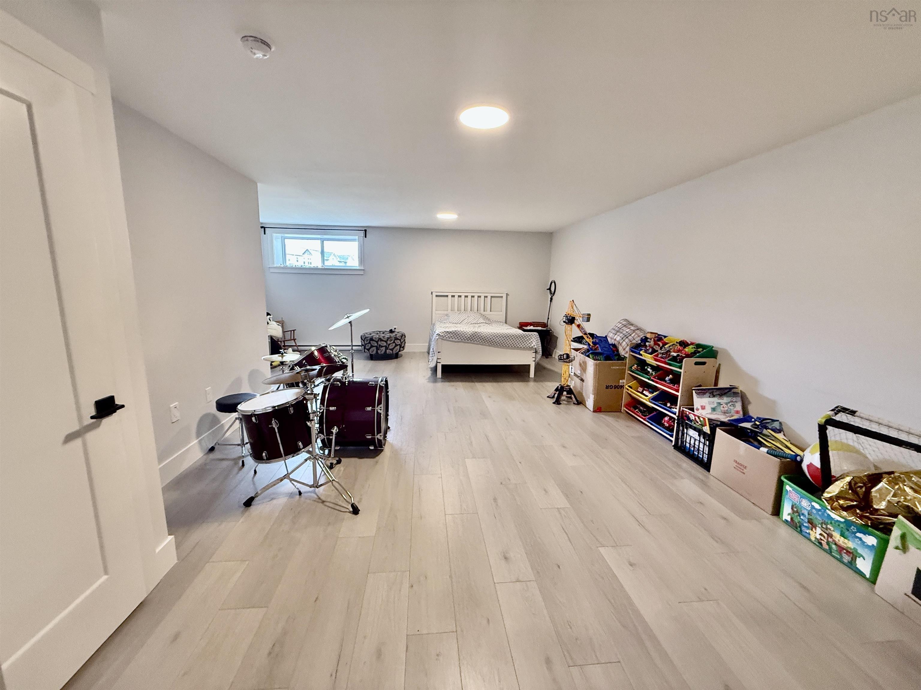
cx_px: 460
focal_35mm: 14
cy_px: 345
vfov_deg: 85.7
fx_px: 372
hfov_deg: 102.1
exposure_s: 1/60
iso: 200
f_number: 2.2
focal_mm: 2.22
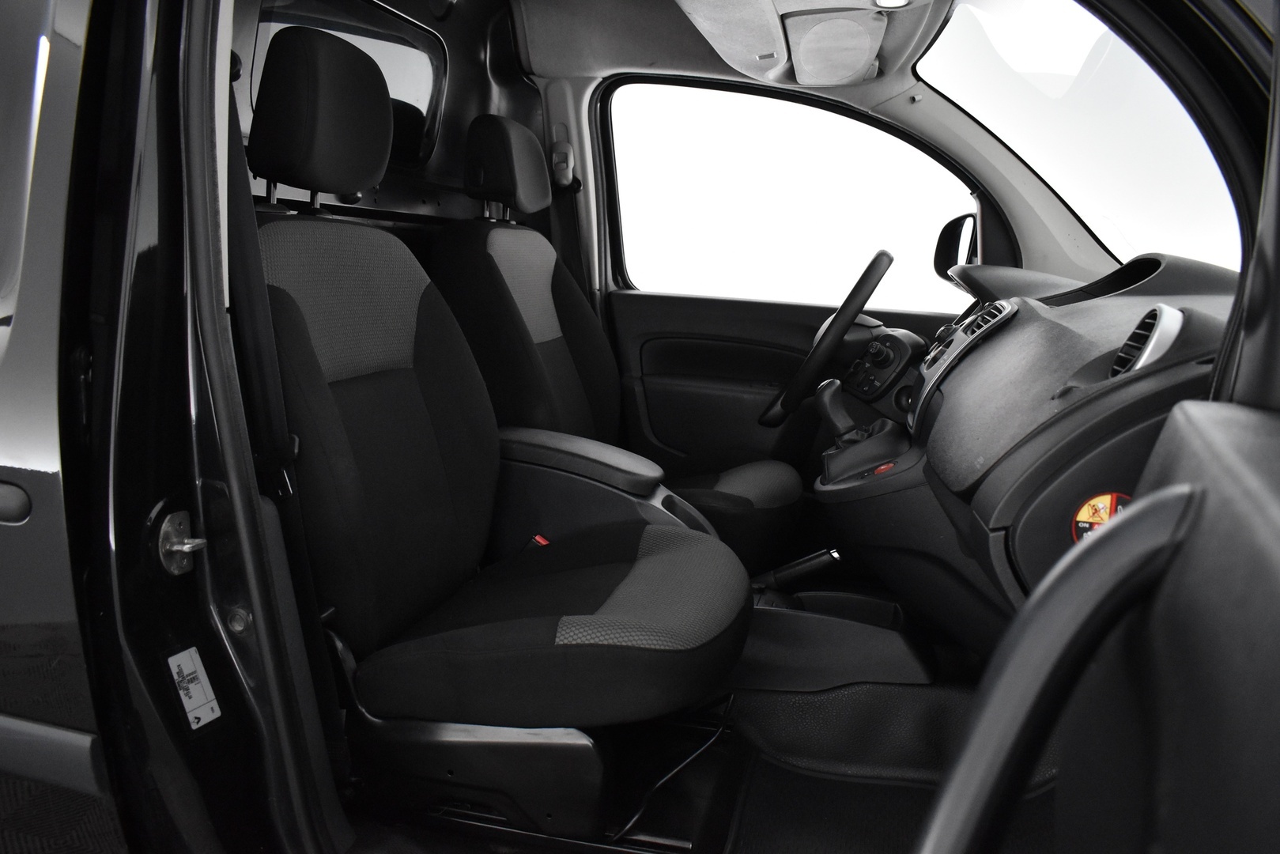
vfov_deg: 47.9
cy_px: 427
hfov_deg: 67.4
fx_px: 960
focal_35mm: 27
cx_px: 640
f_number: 4
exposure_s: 1/60
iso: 3200
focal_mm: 18
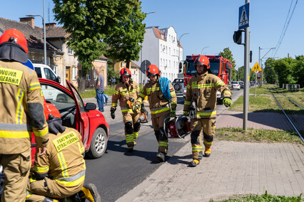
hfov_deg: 55.8
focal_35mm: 34
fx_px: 287
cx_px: 152
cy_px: 101
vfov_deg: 38.9
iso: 100
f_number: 5
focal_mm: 34
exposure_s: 1/400
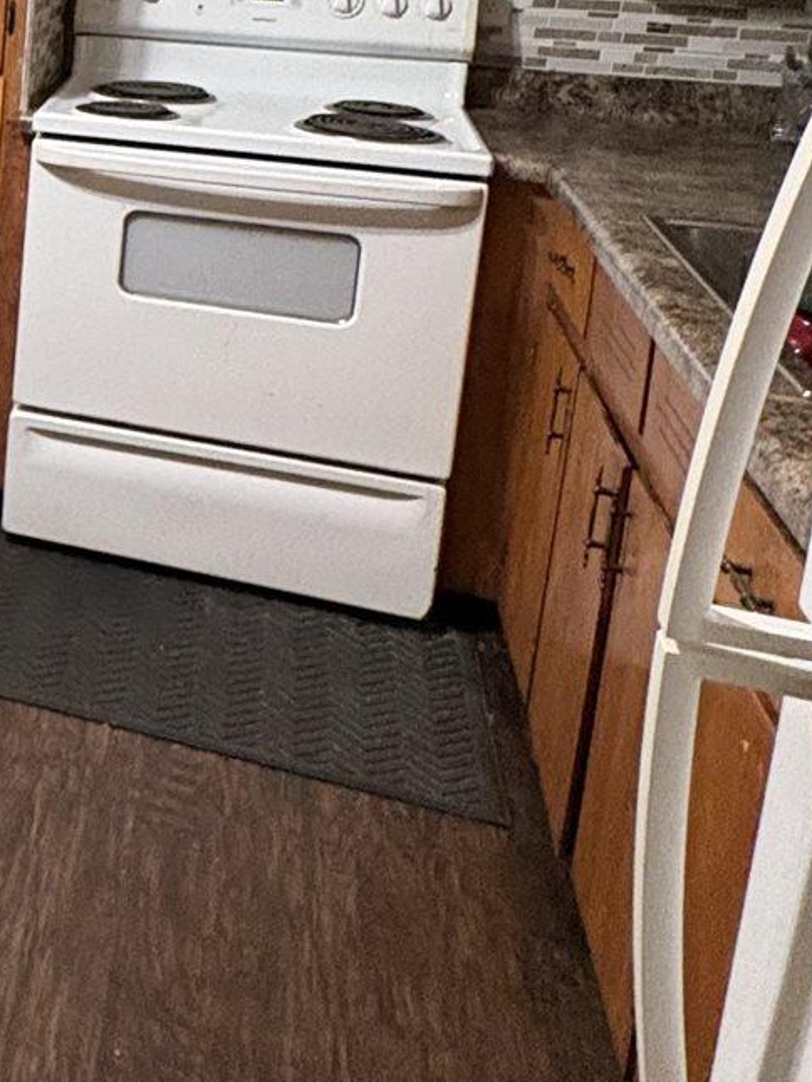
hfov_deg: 21.9
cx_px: -534
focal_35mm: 50
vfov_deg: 35.8
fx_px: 1563
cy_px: 102
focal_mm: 2.22
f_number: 2.2
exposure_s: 1/60
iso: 800
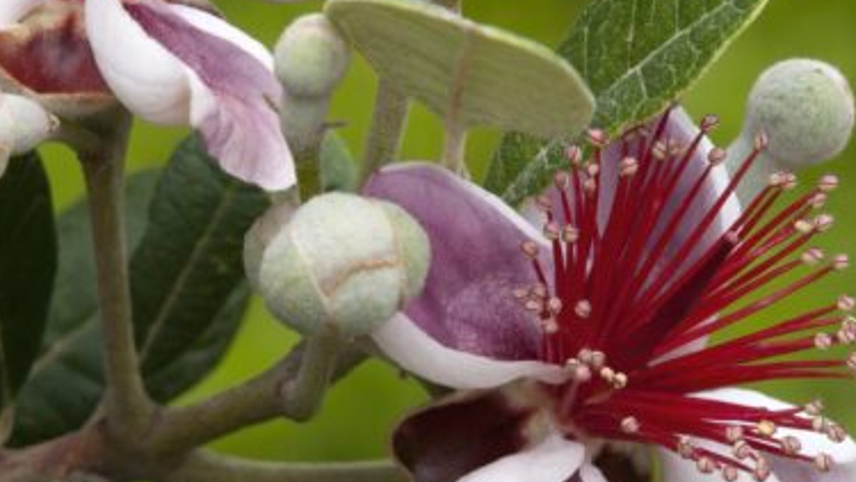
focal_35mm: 697
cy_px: 176
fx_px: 15827
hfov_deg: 3.1
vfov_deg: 1.7
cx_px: 267
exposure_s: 1/160
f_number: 14
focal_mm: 185
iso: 200
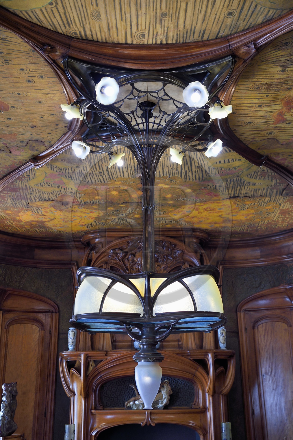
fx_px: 489
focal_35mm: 40
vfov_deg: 48.5
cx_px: 146
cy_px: 220
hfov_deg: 33.4
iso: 800
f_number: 5
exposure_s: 1/20
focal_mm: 40
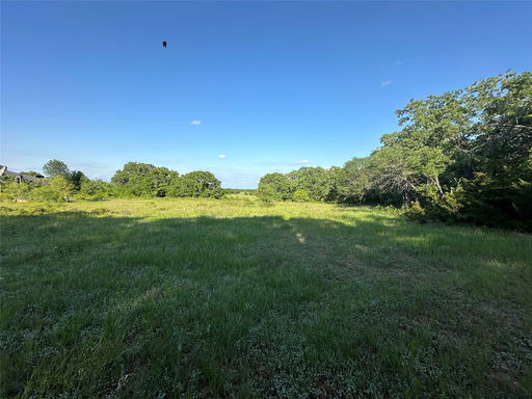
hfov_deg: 102.1
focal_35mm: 14
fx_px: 215
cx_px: 266
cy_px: 200
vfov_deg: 85.7
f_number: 2.2
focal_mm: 2.22
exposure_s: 1/1435
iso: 40
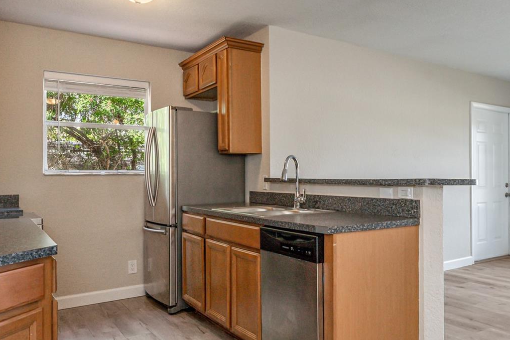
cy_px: 171
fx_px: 453
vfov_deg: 41.1
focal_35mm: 32
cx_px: 360
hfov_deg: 56.8
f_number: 9
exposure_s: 1/100
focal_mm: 16
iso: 320
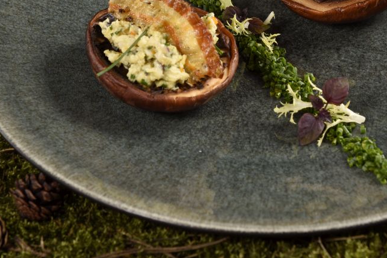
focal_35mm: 190
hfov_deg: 10.8
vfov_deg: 7.2
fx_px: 2043
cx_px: 265
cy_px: 57
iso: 100
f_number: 11
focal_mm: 120
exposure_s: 1/60
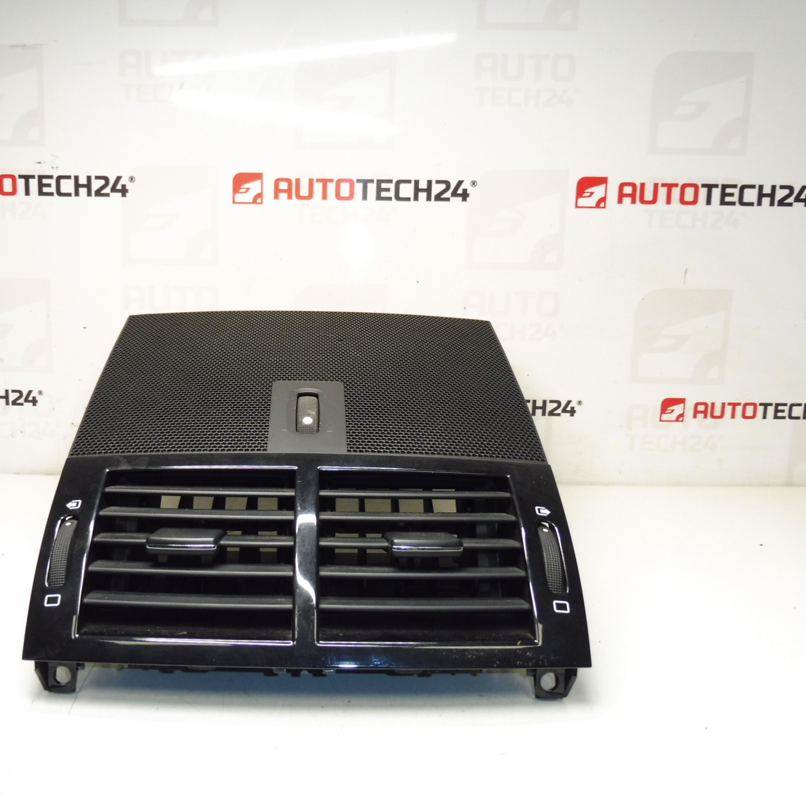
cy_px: 406
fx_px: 764
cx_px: 302
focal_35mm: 29
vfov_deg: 55.6
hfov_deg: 55.0
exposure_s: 1/60
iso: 200
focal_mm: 4.3
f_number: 3.5
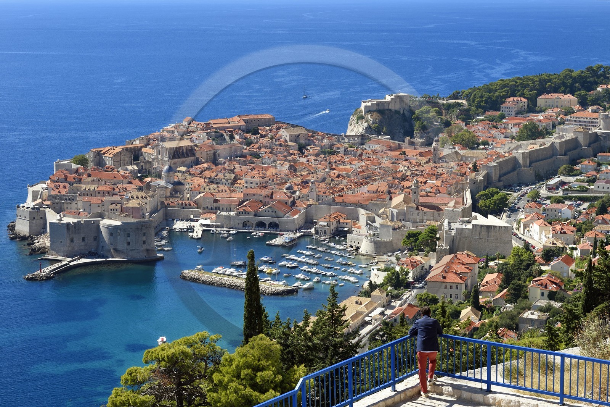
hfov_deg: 28.8
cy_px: 204
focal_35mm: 70
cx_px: 305
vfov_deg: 19.4
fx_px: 1186
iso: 200
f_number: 9
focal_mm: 70
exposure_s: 1/400
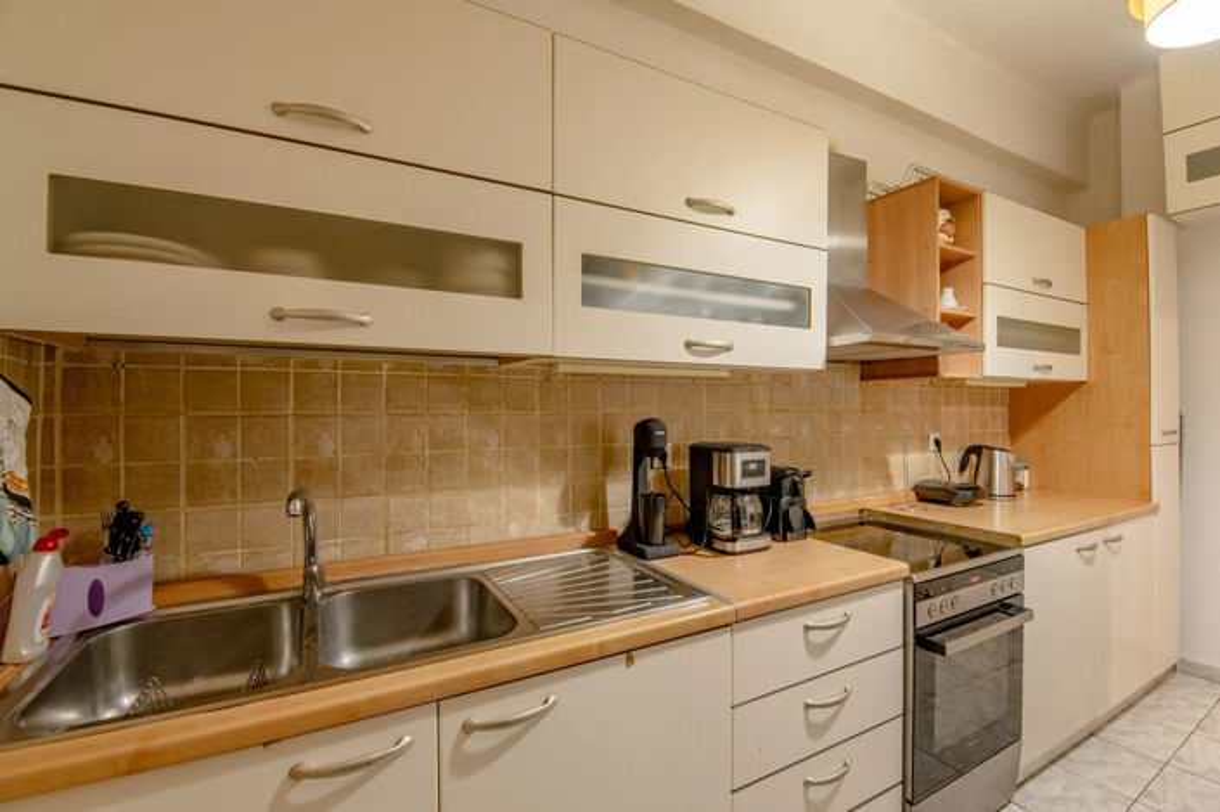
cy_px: 406
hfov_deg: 100.4
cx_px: 610
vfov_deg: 77.2
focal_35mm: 15
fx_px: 508
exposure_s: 1/3
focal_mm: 15
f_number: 5
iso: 200
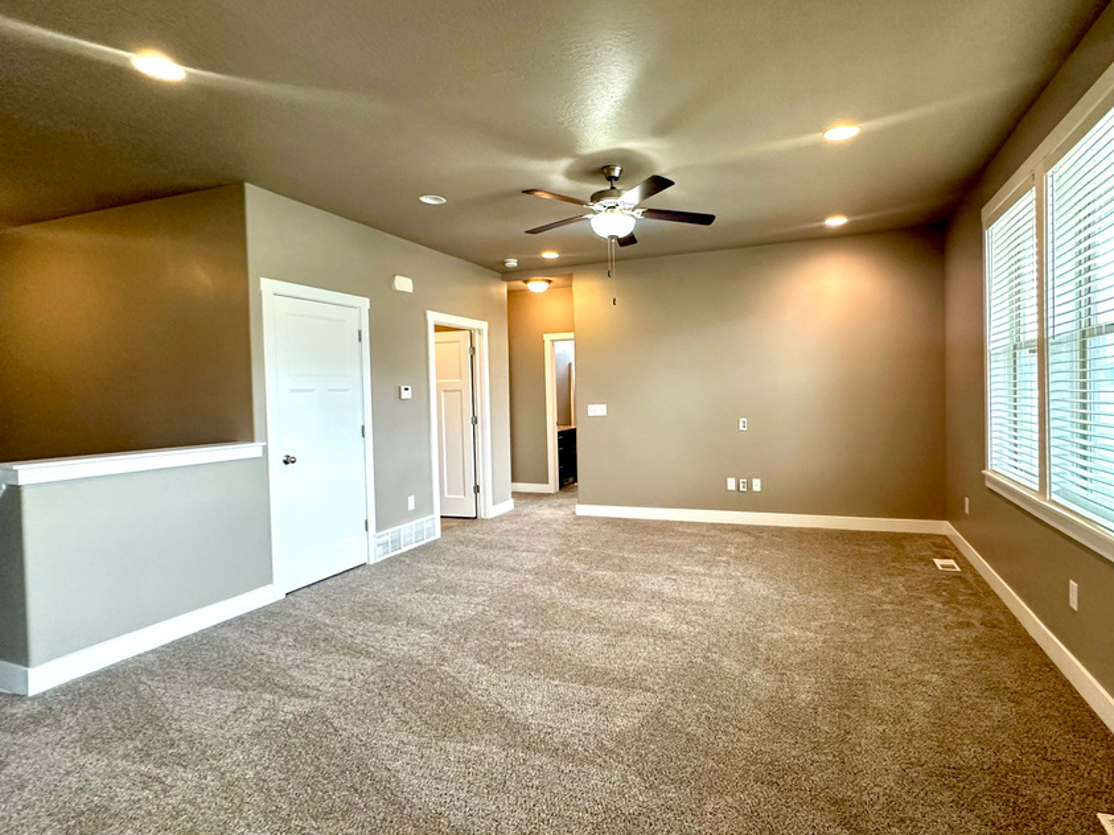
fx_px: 547
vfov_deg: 74.7
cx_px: 613
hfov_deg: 90.7
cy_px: 404
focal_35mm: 17
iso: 320
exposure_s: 1/120
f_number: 2.2
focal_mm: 2.22
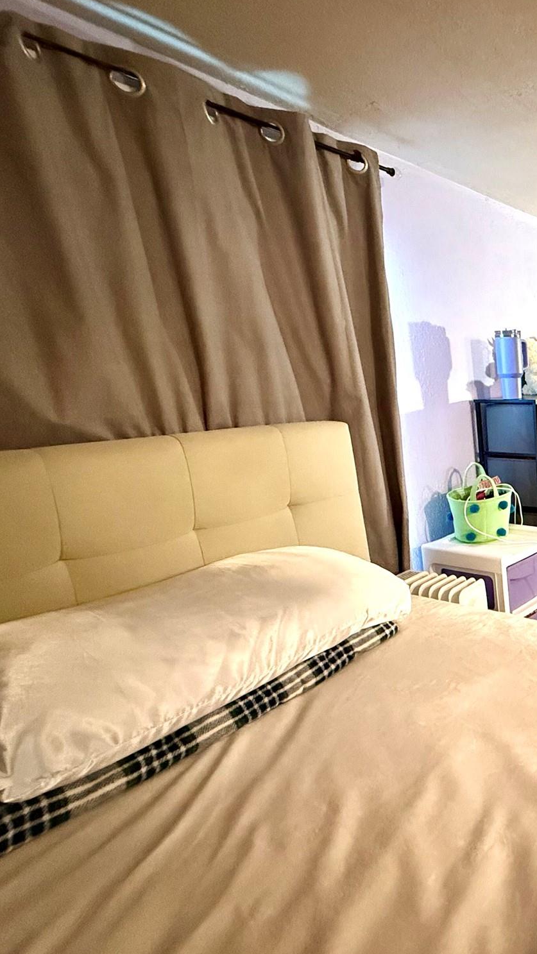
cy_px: 465
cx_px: 646
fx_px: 531
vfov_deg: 83.8
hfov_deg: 39.0
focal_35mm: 21
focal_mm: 2.22
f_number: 2.2
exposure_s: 1/40
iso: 1000
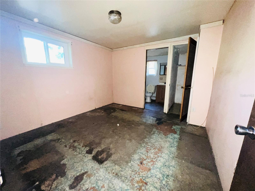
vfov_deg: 89.9
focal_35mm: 13
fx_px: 96
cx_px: 128
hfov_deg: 106.2
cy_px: 96
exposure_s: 1/33
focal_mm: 1.57
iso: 250
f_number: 1.8
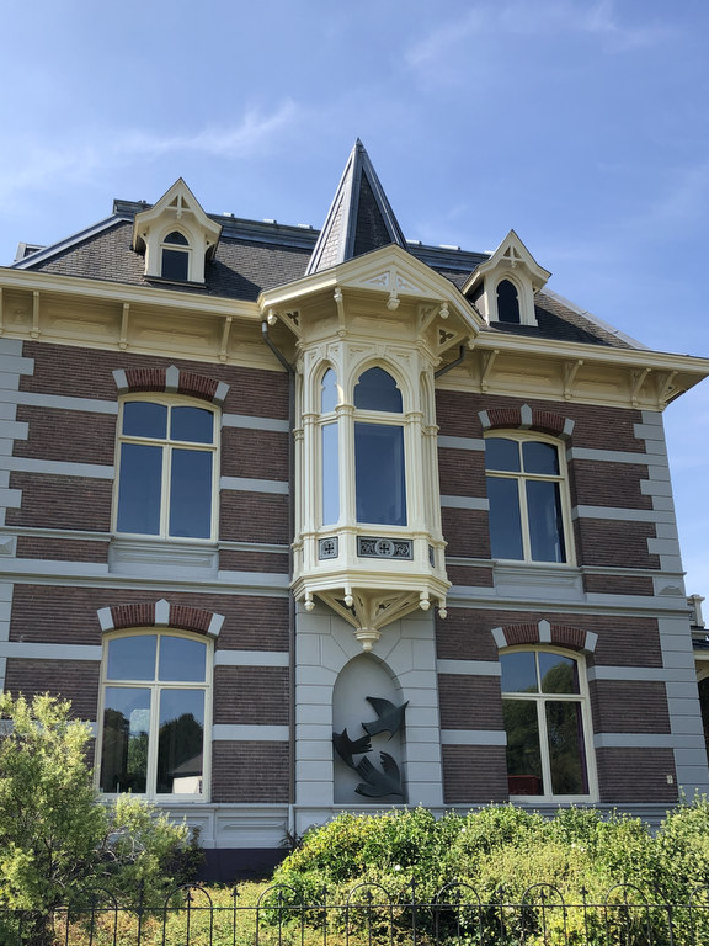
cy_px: 537
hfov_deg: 41.7
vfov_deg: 53.8
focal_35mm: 34
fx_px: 929
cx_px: 311
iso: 20
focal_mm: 3.99
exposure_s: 1/917
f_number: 1.8
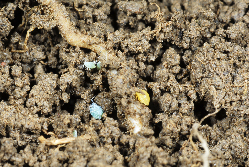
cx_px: 97
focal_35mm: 193
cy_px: 97
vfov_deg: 7.2
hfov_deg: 10.7
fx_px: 1334
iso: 100
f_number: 36
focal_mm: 105
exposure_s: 1/250
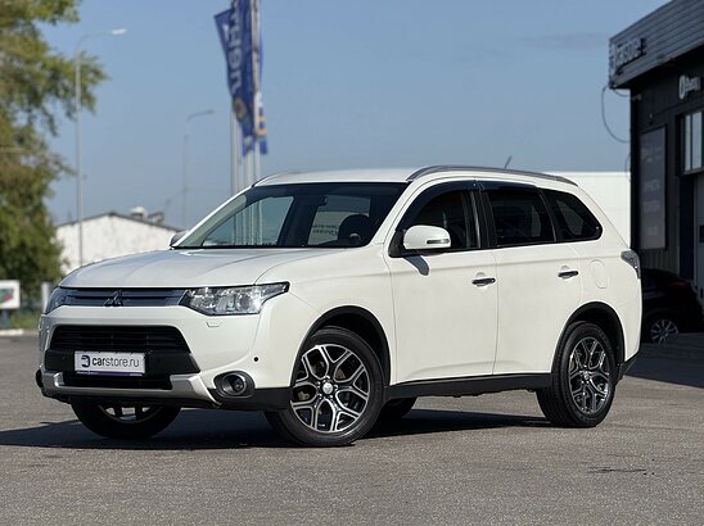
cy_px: 263
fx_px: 2438
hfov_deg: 16.4
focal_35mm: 120
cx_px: 352
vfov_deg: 12.3
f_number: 2.8
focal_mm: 15.66
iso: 50
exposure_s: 1/2933
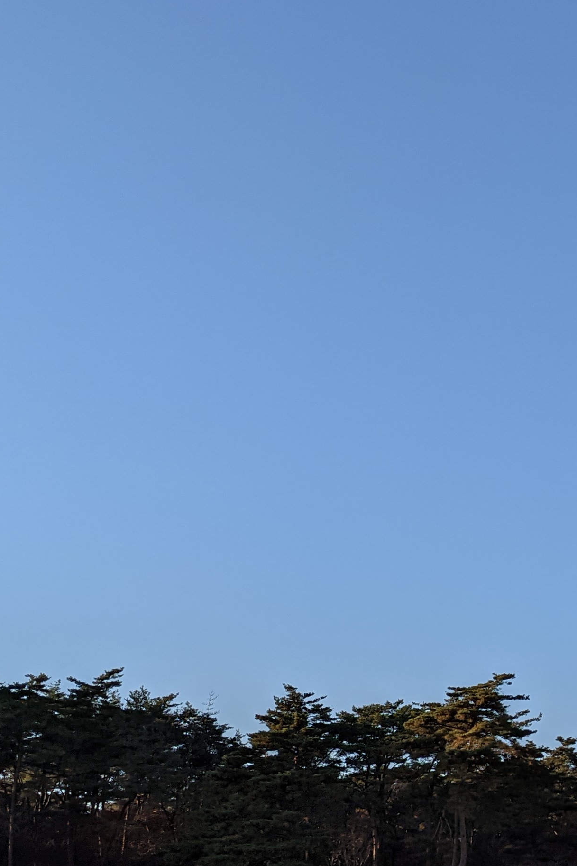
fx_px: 1491
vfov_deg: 31.7
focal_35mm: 62
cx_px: 557
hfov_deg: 21.3
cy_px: 667
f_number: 1.73
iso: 56
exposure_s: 1/2128
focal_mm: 4.38
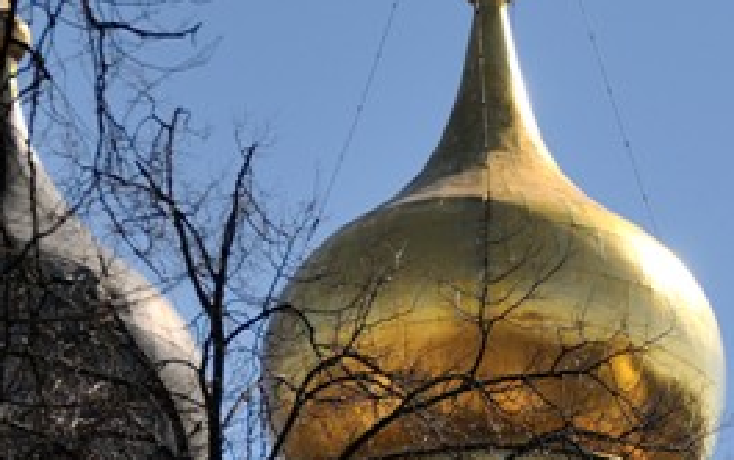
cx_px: 439
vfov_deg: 4.1
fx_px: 6425
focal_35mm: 321
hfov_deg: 6.5
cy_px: 684
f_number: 7.1
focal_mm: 62
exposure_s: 1/640
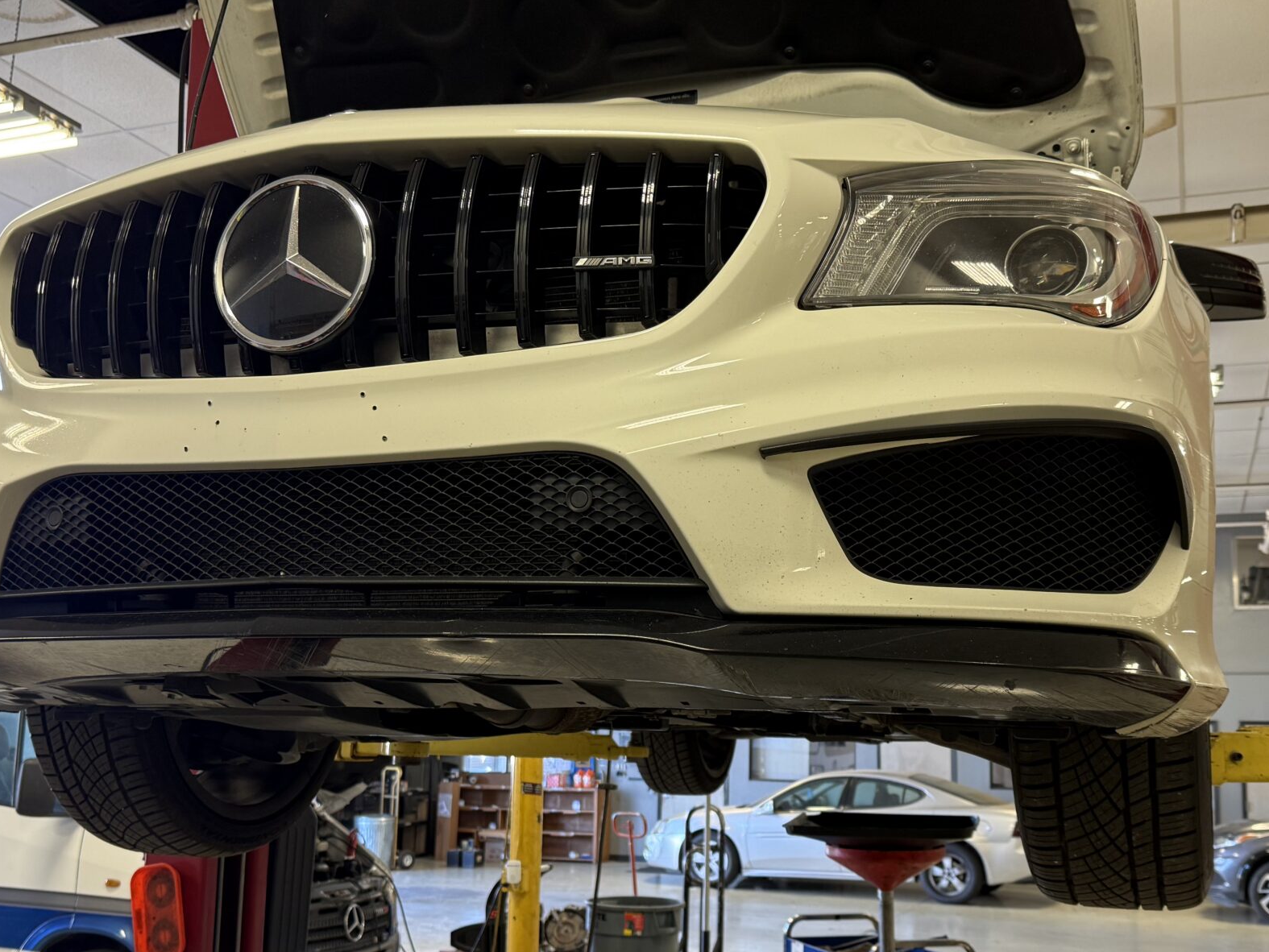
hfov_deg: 47.8
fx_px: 1430
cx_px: 666
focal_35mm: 39
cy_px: 565
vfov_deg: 36.7
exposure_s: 1/120
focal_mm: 6.76
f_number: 1.78
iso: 160
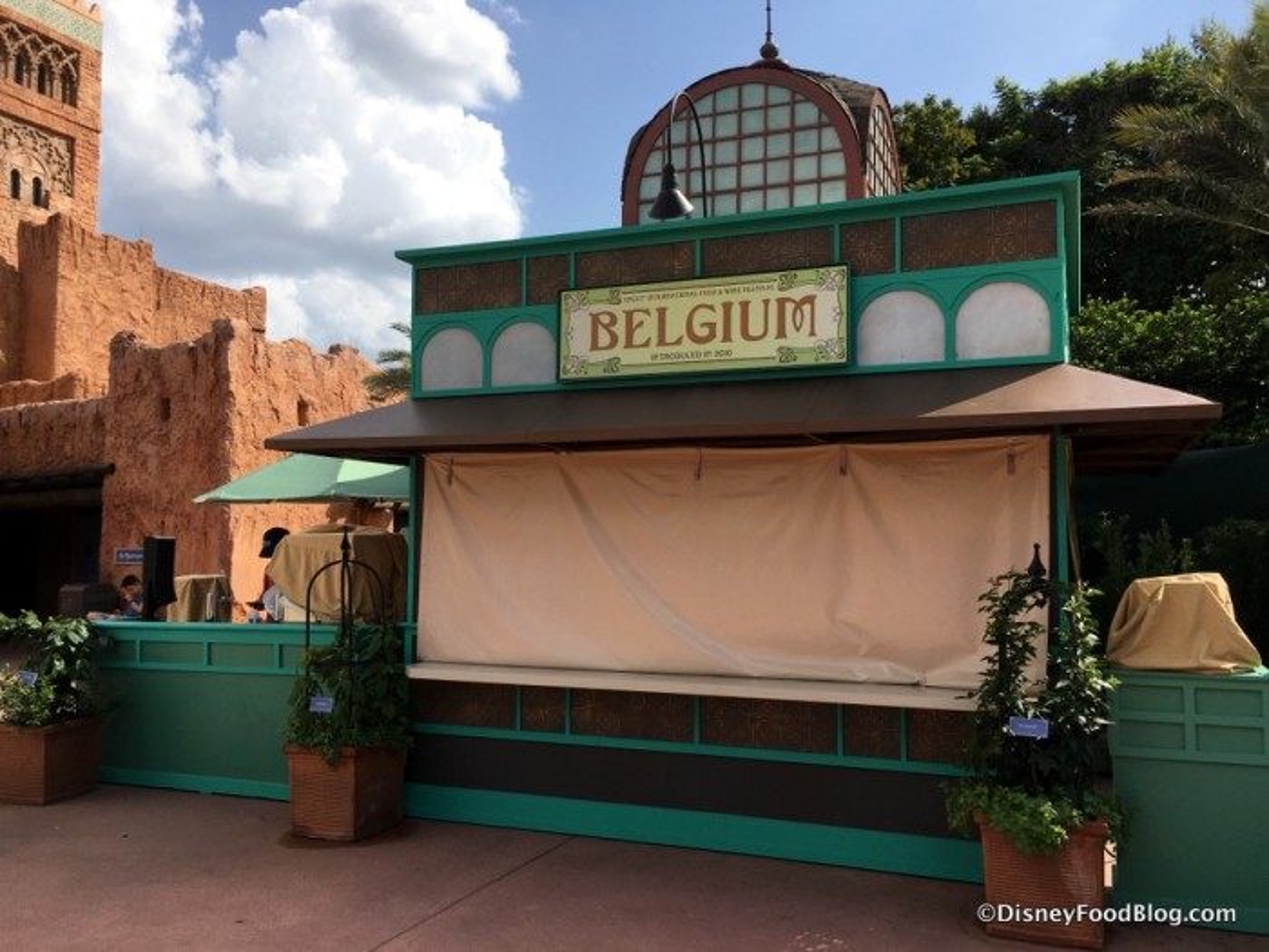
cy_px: 476
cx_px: 634
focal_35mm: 29
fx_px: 1063
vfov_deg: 48.2
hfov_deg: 61.7
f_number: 2.2
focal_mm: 4.15
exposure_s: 1/1479
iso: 25
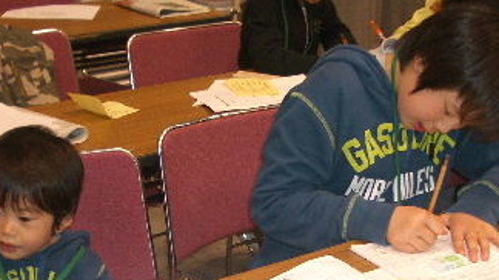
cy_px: 273
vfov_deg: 19.5
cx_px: 253
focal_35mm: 60
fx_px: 794
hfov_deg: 34.9
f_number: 2.6
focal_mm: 5.8
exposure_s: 1/60
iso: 100
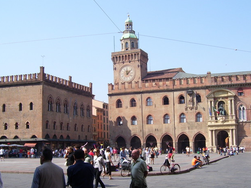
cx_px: 132
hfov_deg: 39.6
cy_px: 107
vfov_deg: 30.2
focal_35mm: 48
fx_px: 348
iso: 80
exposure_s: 1/350
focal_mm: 6
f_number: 4.8
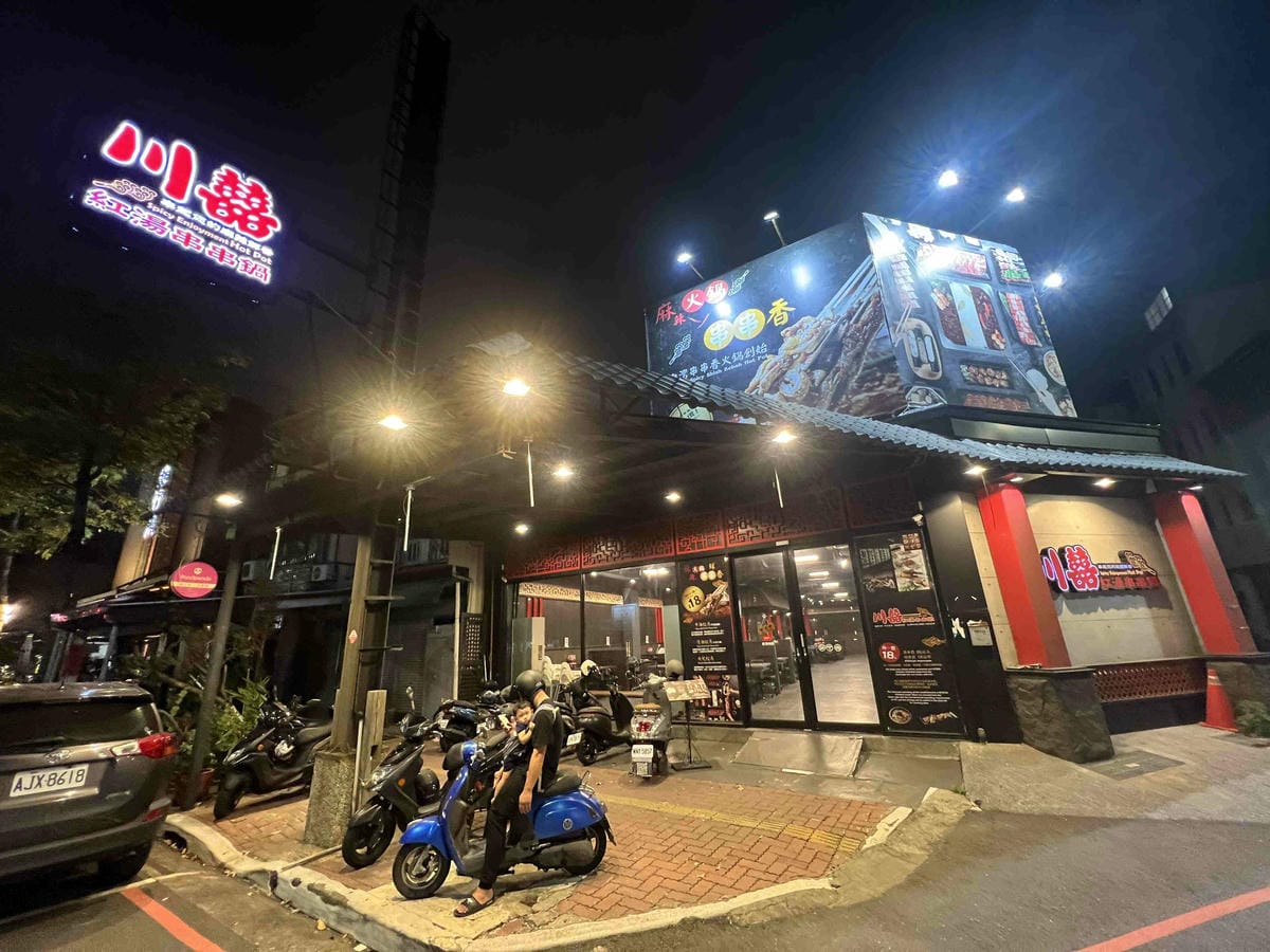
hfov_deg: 106.2
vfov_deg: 89.9
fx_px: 477
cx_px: 635
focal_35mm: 13
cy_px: 476
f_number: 1.8
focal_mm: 1.57
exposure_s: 1/60
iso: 500
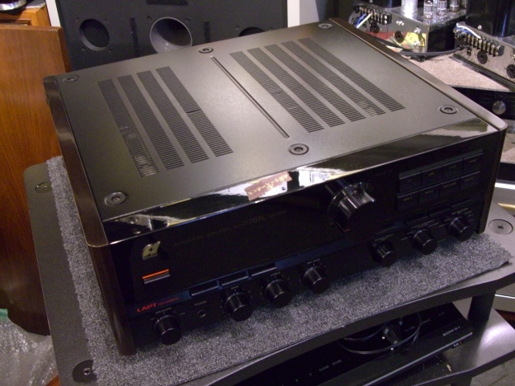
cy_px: 190
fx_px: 580
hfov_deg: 47.9
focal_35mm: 39
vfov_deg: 36.8
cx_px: 260
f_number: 2.8
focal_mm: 7.9
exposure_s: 1/13
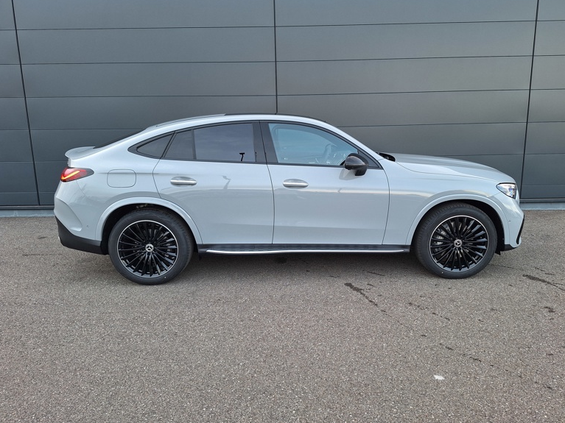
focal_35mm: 24
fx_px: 392
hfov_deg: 71.6
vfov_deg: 56.8
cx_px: 287
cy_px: 210
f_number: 1.8
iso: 80
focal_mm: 5.54
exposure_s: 1/50
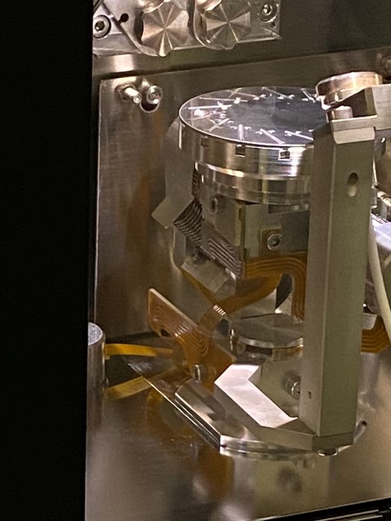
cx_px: 42
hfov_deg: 10.3
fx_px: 2169
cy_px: 344
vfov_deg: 13.7
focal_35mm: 144
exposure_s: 1/50
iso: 125
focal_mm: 4.25
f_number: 1.8
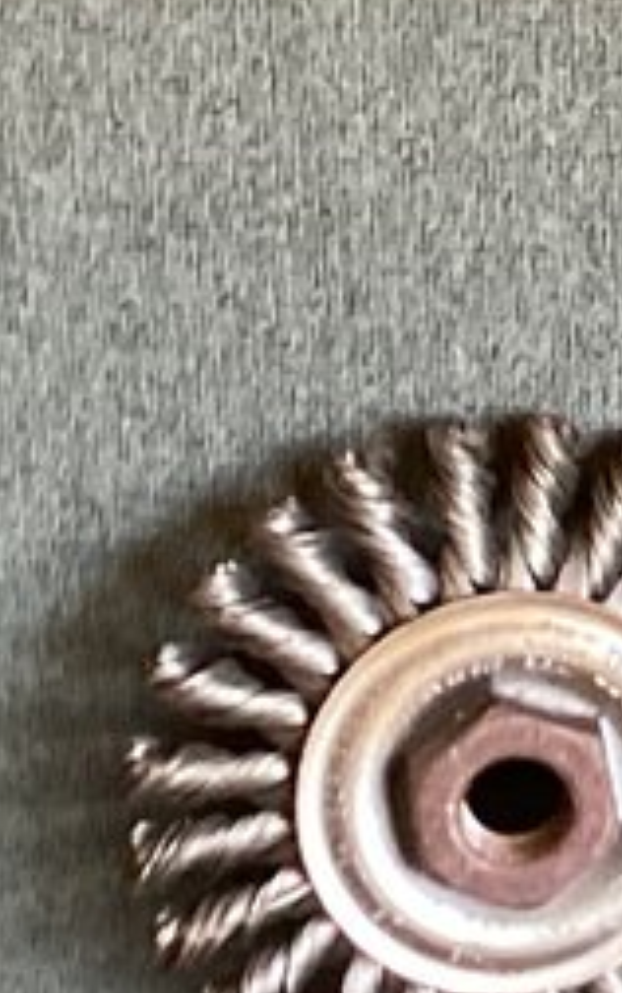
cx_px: 1608
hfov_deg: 6.3
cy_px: -136
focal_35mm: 197
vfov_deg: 10.5
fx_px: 5331
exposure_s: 1/50
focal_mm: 3.3
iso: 160
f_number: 2.4
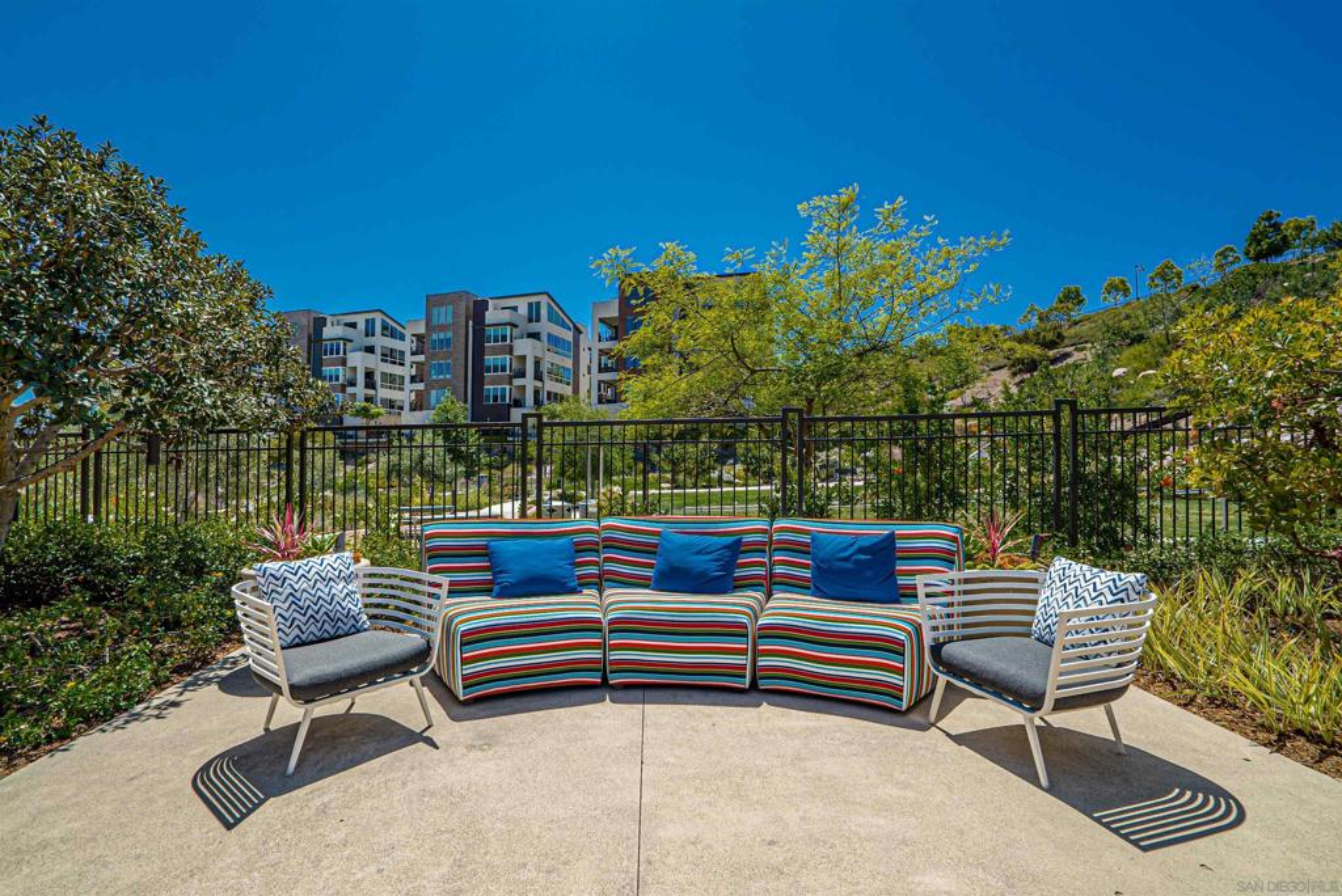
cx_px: 671
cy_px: 448
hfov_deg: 96.7
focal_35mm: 16
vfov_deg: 73.8
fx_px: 597
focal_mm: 16
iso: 100
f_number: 9
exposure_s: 1/250
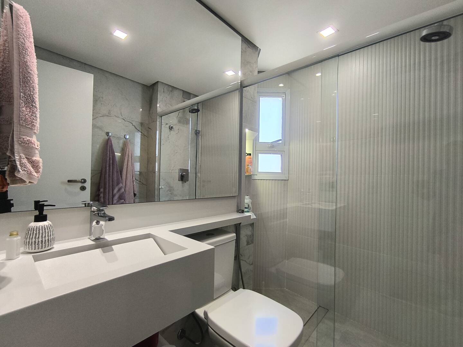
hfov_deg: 94.5
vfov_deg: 78.1
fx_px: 214
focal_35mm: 16
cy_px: 174
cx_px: 232
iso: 100
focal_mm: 1.65
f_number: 2.2
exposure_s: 1/60
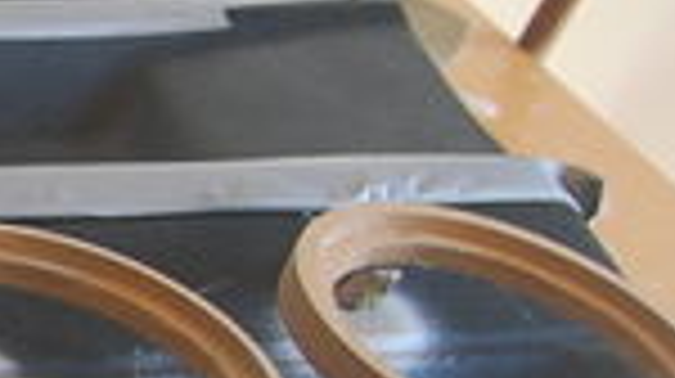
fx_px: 2396
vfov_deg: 9.0
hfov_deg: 13.7
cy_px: 374
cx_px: -657
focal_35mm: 134
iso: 400
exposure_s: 1/80
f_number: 4.5
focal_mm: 20
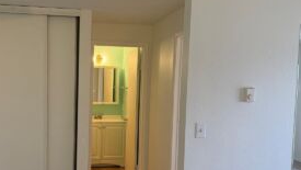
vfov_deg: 31.2
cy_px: 101
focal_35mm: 38
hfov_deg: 51.3
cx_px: 89
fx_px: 303
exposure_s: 1/162
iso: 200
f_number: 1.78
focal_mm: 6.76
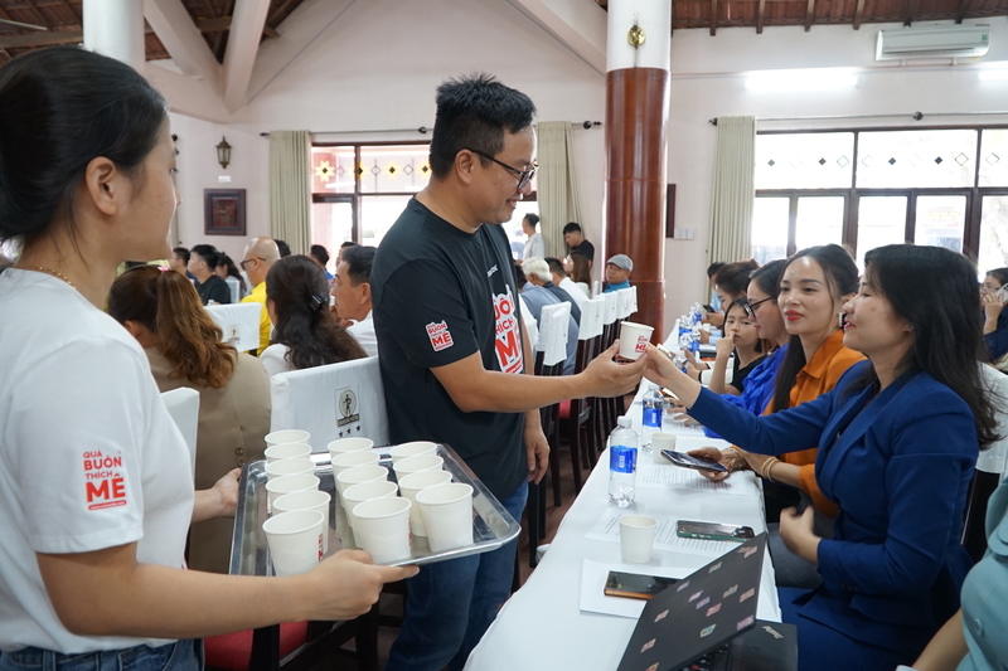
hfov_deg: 67.4
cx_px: 504
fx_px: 756
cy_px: 336
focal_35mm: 27
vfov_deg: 47.9
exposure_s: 1/60
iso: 1000
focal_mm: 18
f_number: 4
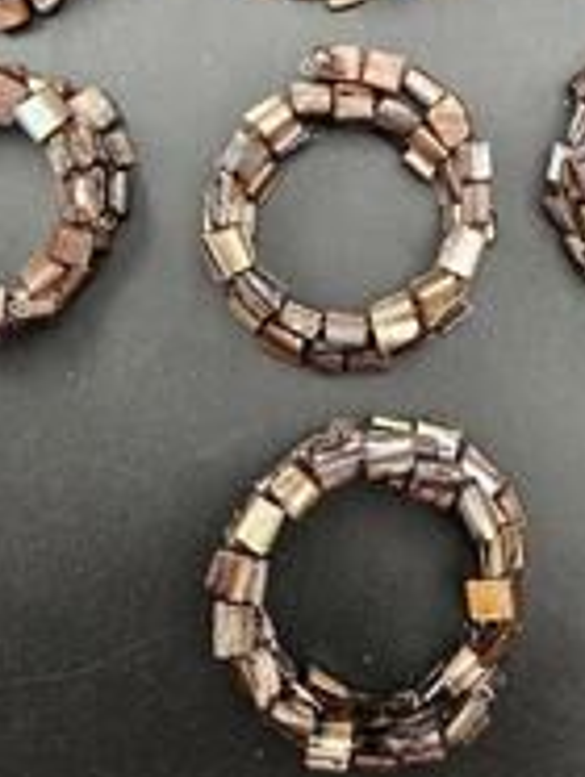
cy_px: 63
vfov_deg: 37.5
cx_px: 359
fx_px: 1057
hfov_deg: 30.8
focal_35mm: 47
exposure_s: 1/120
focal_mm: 5.4
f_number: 1.8
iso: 80
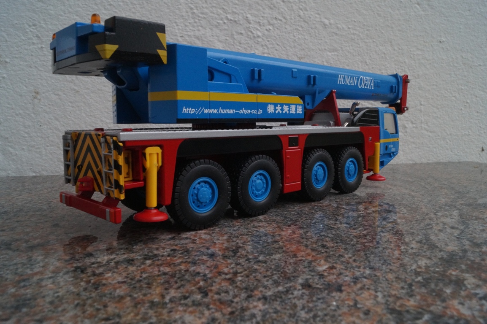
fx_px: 406
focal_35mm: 30
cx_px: 244
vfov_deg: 43.6
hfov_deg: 62.0
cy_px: 162
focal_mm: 20
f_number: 20
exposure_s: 1/60
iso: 1250
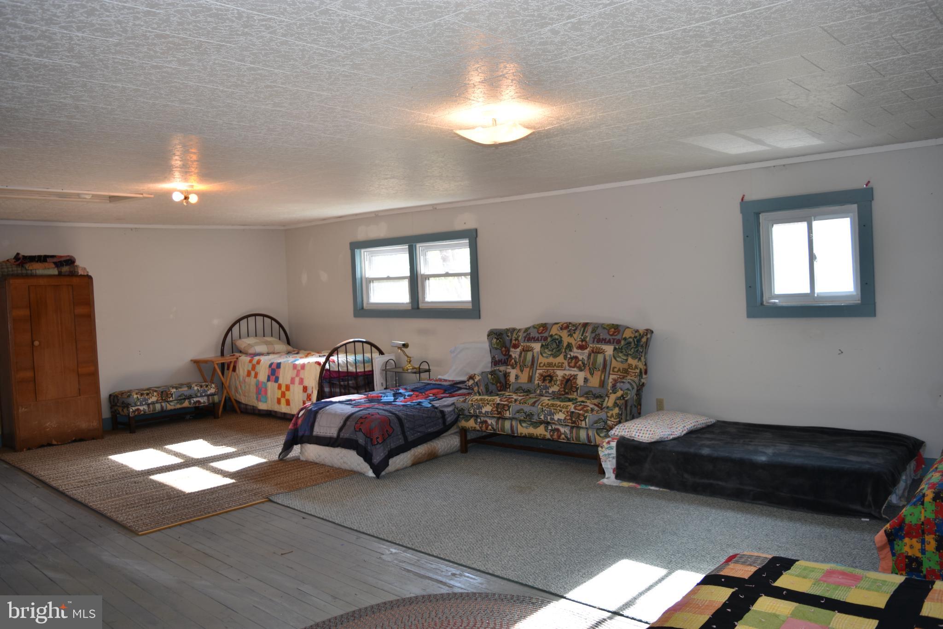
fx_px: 707
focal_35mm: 27
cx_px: 472
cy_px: 314
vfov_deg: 47.9
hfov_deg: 67.4
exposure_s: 1/30
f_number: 3.5
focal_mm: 18
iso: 100
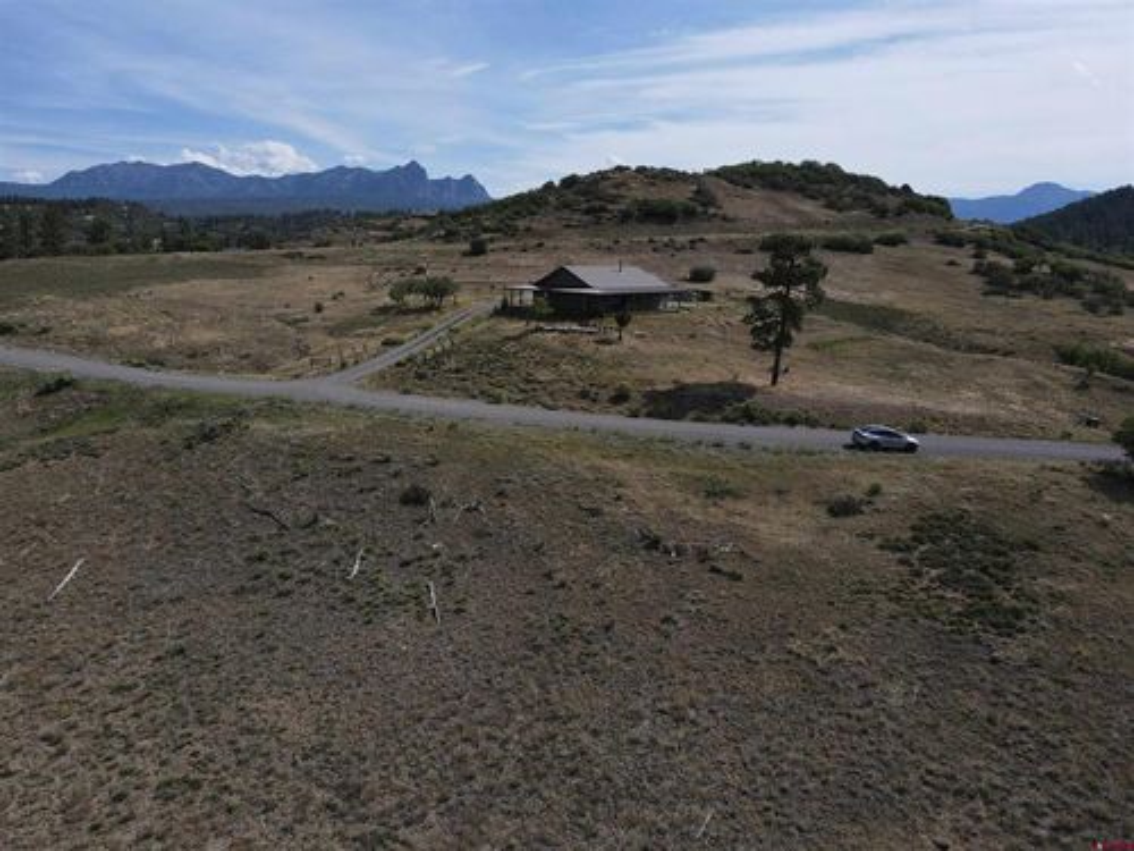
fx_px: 786
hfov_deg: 71.6
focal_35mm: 24
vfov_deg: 56.8
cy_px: 426
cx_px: 567
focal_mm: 4.5
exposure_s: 1/1000
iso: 100
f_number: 2.8
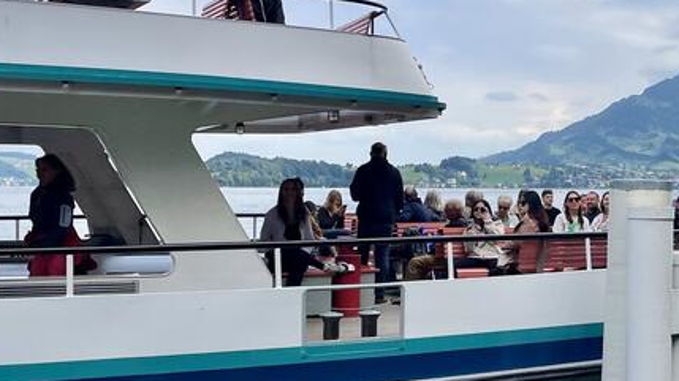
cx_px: 668
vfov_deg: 17.7
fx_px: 1224
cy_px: 200
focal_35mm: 68
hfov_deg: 29.1
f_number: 1.6
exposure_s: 1/4292
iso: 32
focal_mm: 4.2
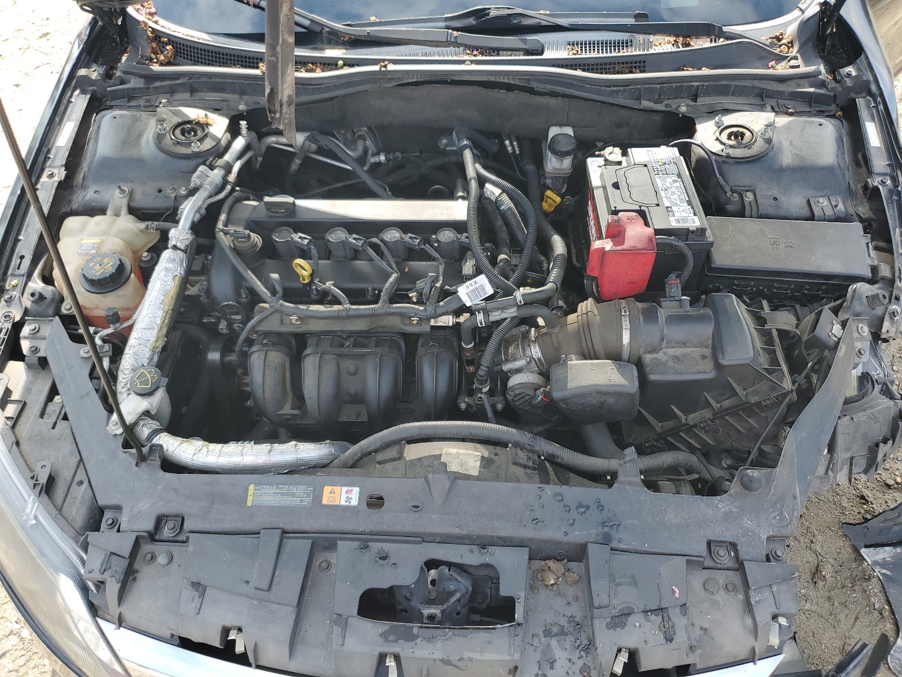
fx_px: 677
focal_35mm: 26
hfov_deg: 67.3
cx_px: 451
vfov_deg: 53.1
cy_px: 338
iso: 50
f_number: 1.5
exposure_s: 1/500
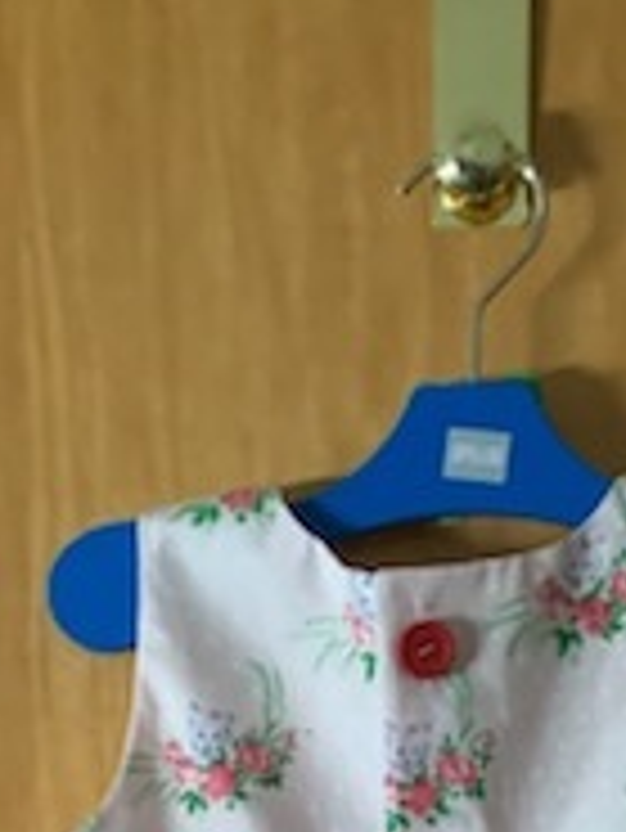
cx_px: 414
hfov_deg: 16.4
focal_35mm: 90
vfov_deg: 19.0
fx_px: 2168
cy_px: 1268
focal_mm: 4.25
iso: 400
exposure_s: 1/50
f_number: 1.8
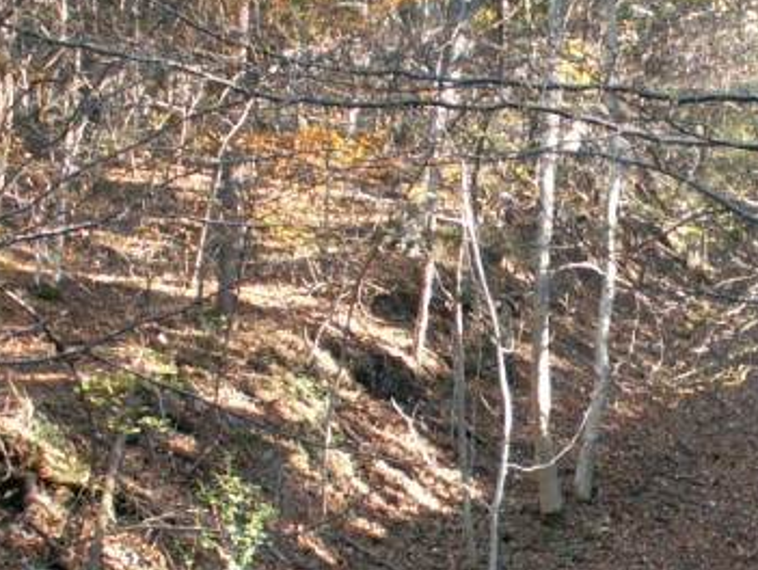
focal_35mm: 102
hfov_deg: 18.9
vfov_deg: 14.5
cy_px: 399
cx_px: 678
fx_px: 2236
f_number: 2.8
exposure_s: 1/40
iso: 125
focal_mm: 5.86
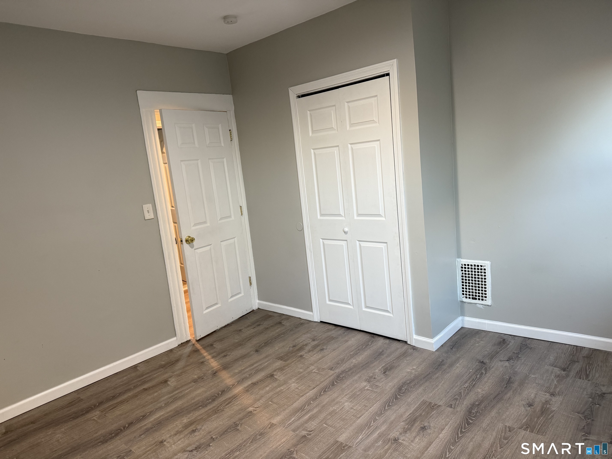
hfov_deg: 71.6
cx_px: 306
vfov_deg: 56.8
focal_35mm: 24
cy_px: 230
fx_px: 424
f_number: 1.78
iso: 200
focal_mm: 6.76
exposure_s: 1/59
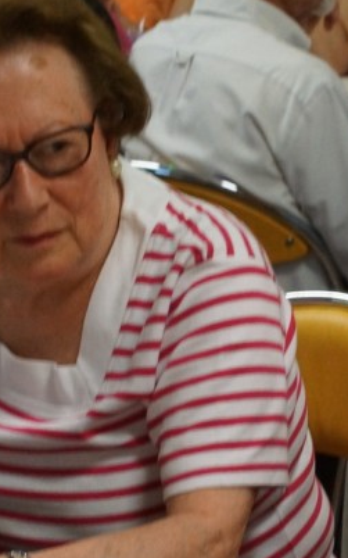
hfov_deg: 9.5
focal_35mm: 136
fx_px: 2070
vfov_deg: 15.3
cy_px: 312
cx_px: 365
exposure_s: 1/60
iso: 1600
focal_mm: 35
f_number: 5.6
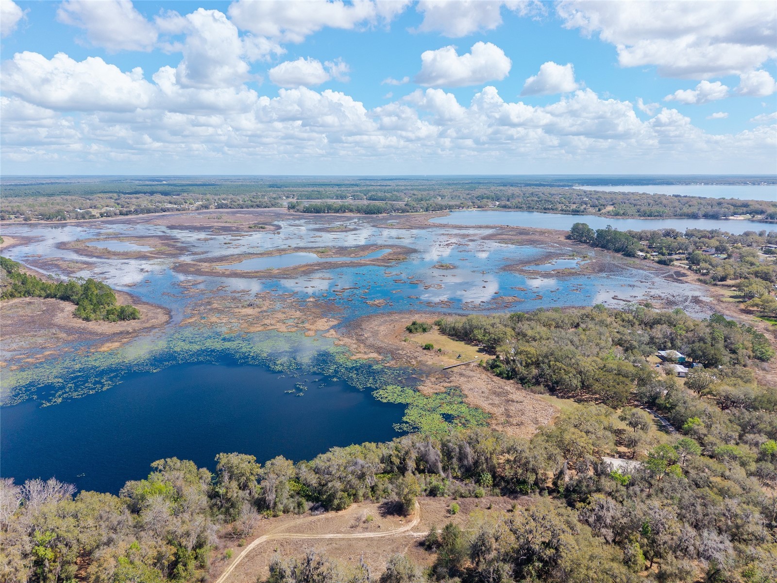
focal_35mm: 24
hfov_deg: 71.6
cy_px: 292
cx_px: 388
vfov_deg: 56.8
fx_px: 539
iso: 220
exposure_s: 1/3200
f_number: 1.8
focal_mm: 8.67
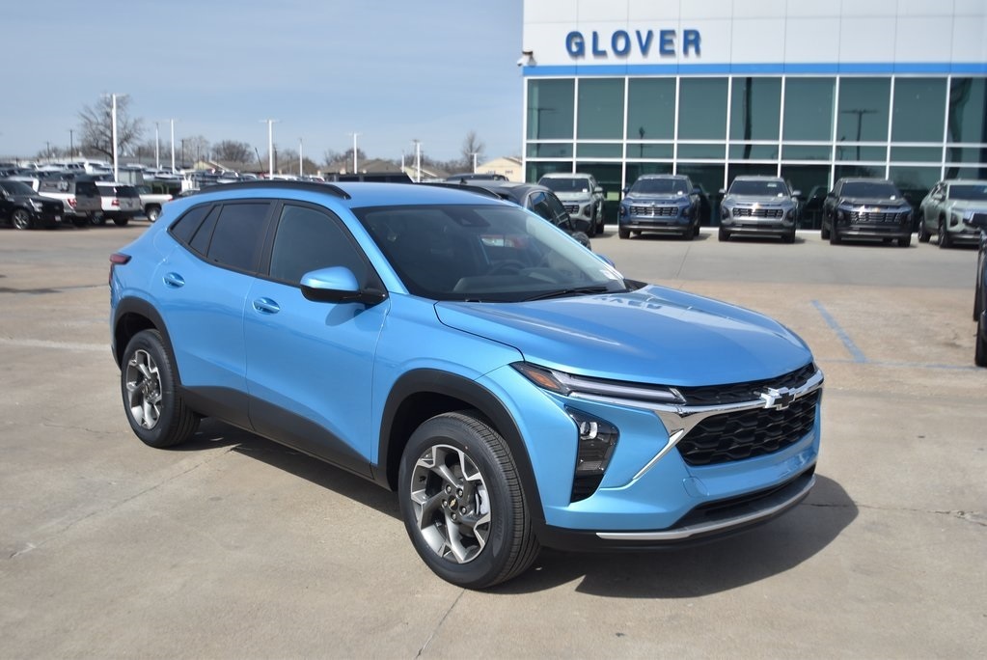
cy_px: 330
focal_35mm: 36
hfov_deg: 53.1
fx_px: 988
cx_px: 494
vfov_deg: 36.9
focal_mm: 24
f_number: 4.5
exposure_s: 1/1000
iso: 100
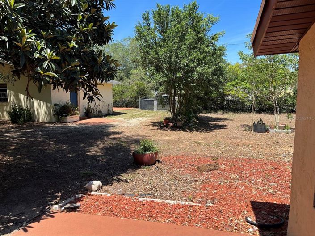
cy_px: 118
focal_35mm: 26
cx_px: 158
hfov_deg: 67.3
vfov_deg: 53.0
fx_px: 236
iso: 50
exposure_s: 1/1580
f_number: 1.6
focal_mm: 5.1
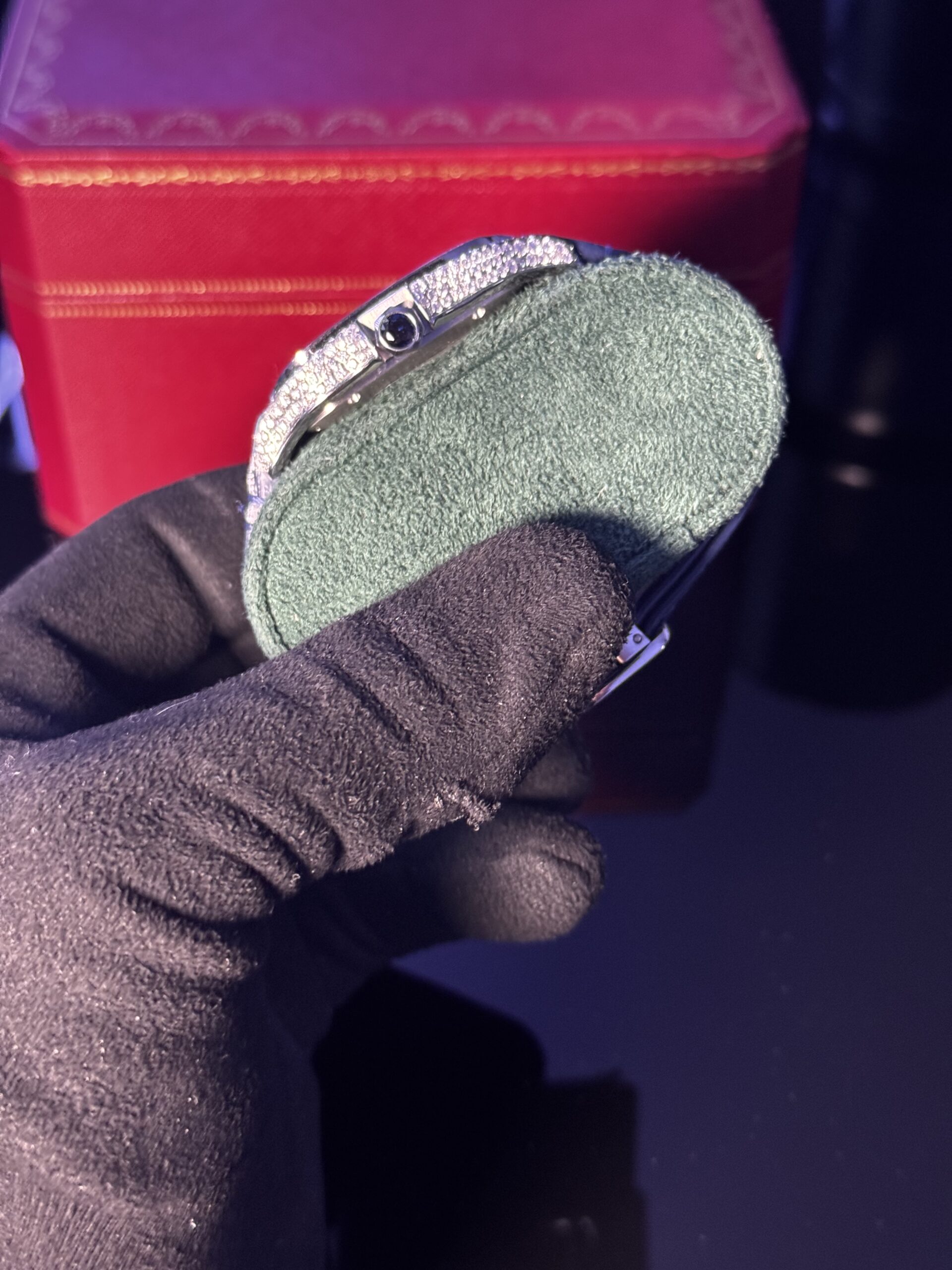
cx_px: 476
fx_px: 1760
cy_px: 635
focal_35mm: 48
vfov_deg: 39.7
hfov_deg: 30.3
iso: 640
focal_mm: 6.76
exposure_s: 1/30
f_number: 1.78
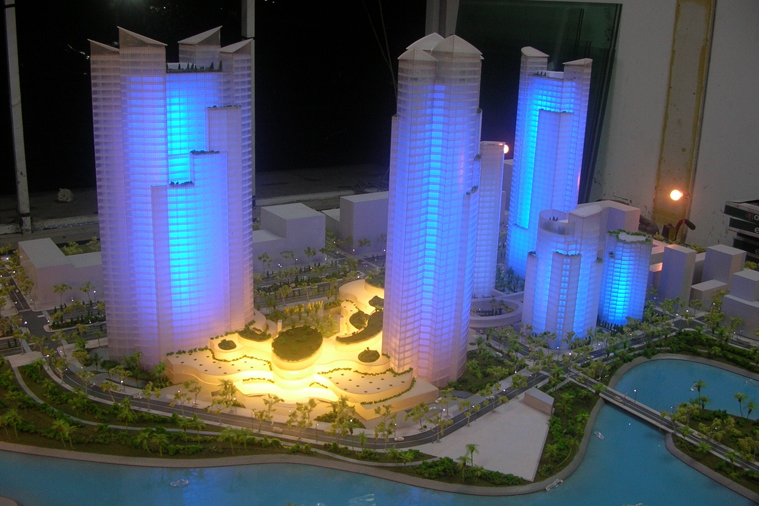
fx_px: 780
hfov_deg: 51.9
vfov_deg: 35.9
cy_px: 255
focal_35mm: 37
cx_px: 377
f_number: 2.8
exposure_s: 1/27.1
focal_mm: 5.8
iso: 50
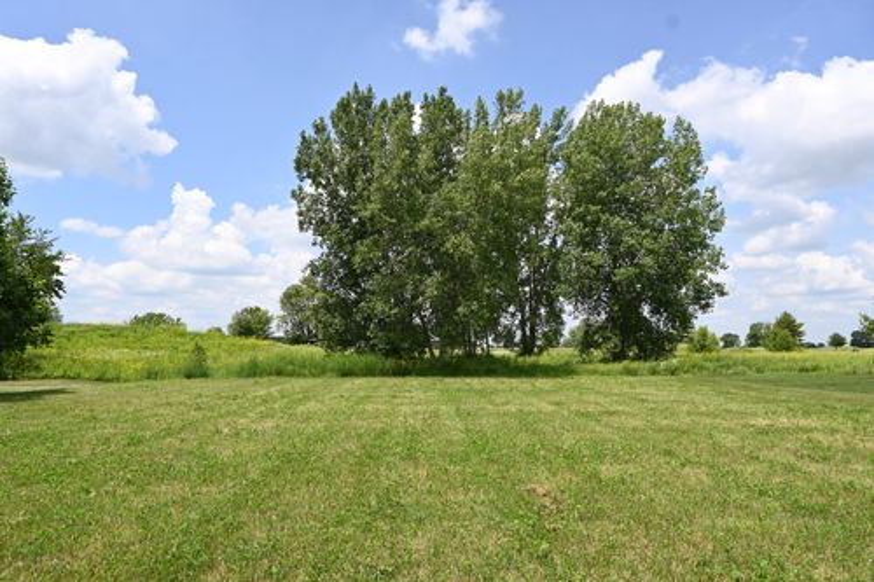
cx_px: 437
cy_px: 291
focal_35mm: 24
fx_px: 582
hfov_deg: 73.8
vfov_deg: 53.1
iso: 100
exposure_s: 1/320
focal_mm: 16
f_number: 6.3
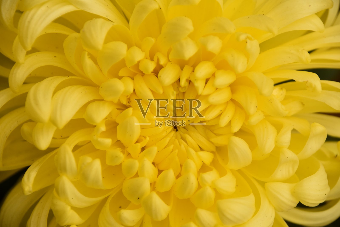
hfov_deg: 4.6
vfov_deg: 3.1
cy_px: 114
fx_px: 4250
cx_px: 170
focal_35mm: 450
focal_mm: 300
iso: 560
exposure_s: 1/1000
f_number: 8
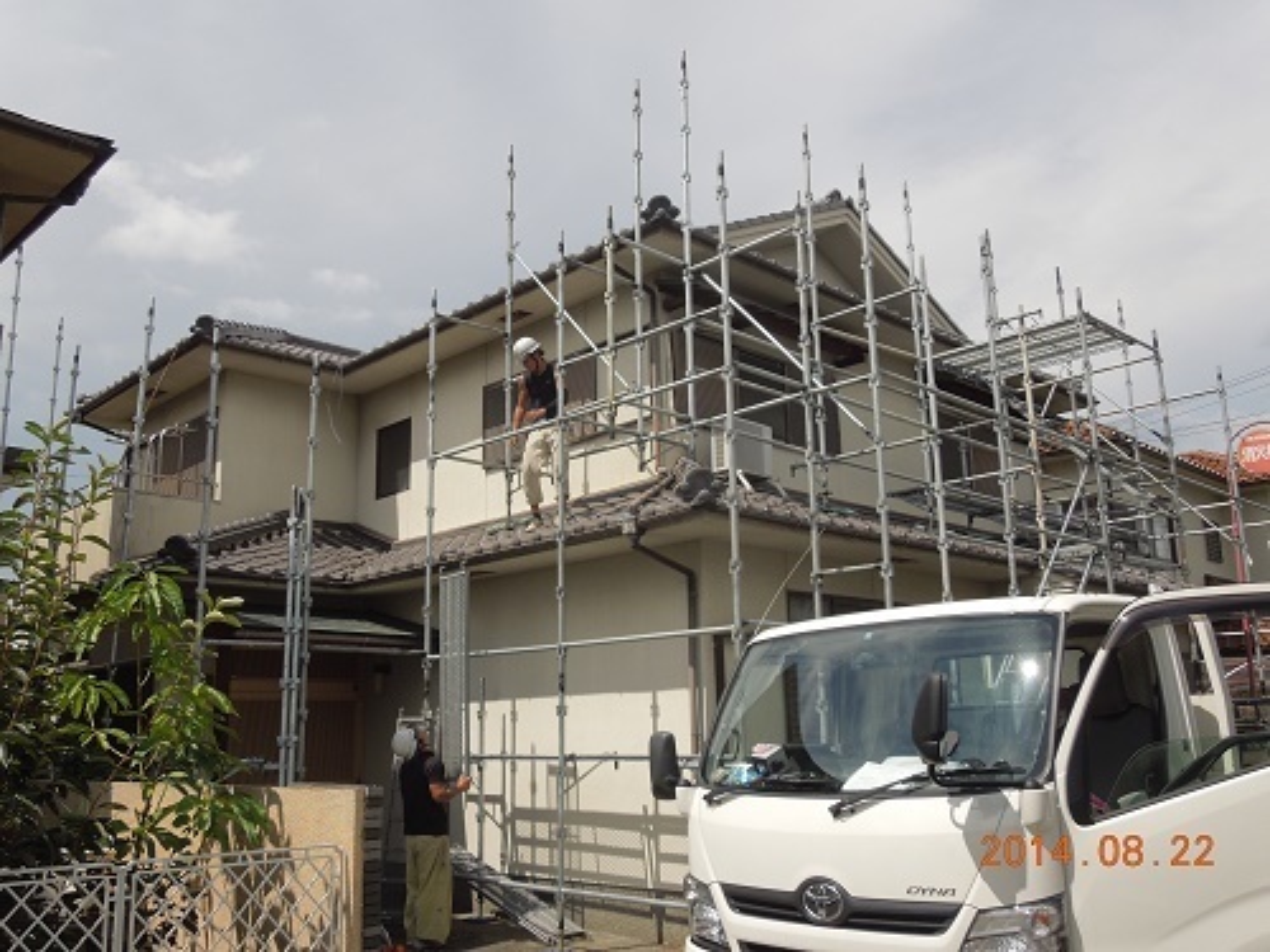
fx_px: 1137
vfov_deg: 45.4
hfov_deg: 58.4
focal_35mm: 31
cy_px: 476
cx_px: 635
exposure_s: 1/320
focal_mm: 5.6
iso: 100
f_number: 7.2
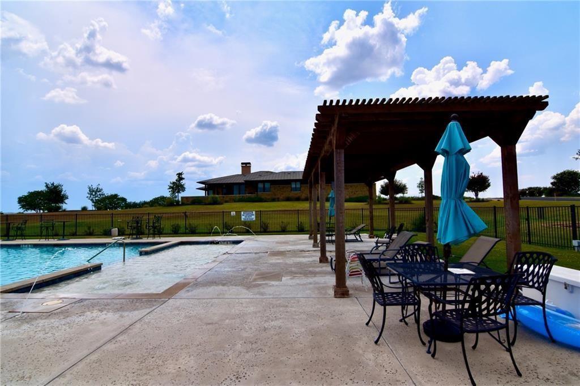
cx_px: 290
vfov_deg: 72.0
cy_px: 193
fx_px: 266
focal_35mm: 16
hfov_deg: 95.0
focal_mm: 11
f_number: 13
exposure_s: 1/200
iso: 100
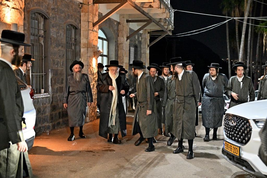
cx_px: 134
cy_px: 89
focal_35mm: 46
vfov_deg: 29.3
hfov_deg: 42.7
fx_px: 341
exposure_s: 1/125
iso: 3200
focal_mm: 46
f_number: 4
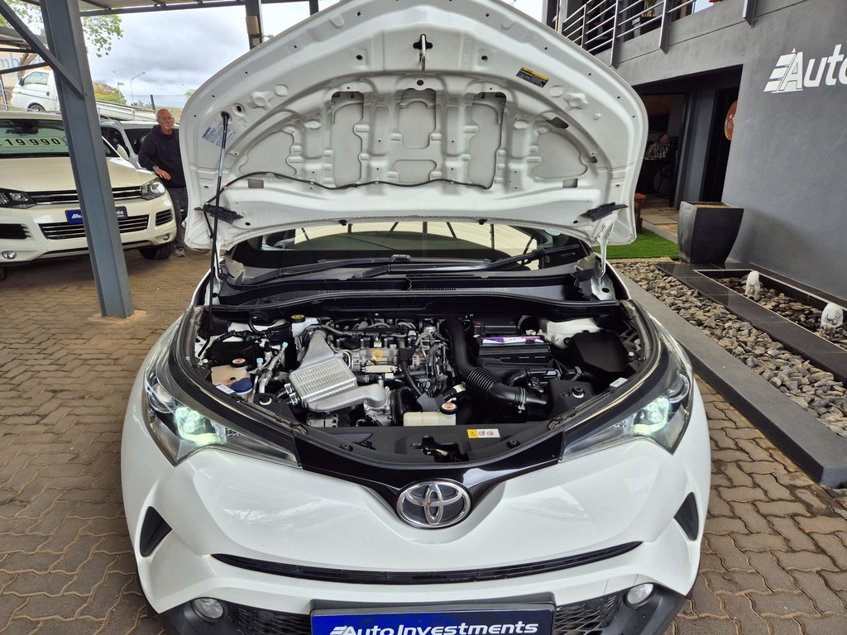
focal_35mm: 23
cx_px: 424
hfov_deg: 73.9
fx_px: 563
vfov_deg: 58.9
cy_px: 318
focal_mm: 5.4
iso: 25
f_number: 1.8
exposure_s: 1/371
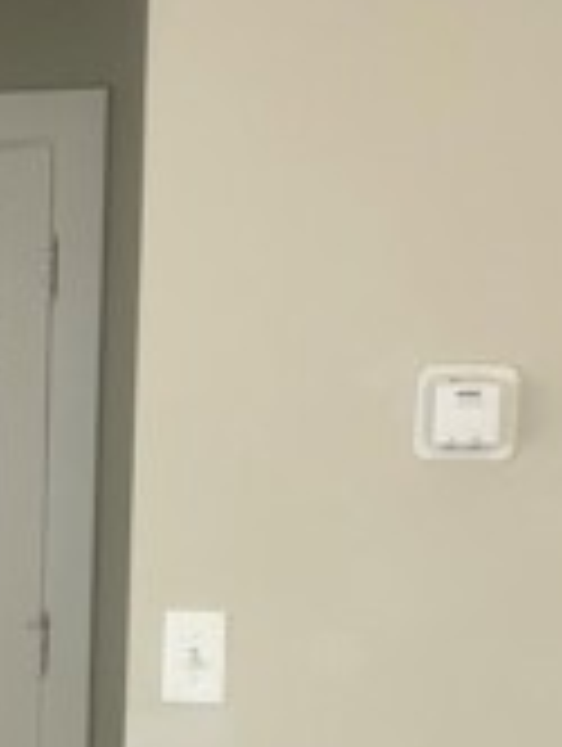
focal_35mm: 100
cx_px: -234
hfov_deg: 14.1
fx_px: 2159
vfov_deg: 19.1
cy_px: 747
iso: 64
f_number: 1.5
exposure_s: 1/140
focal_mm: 5.7
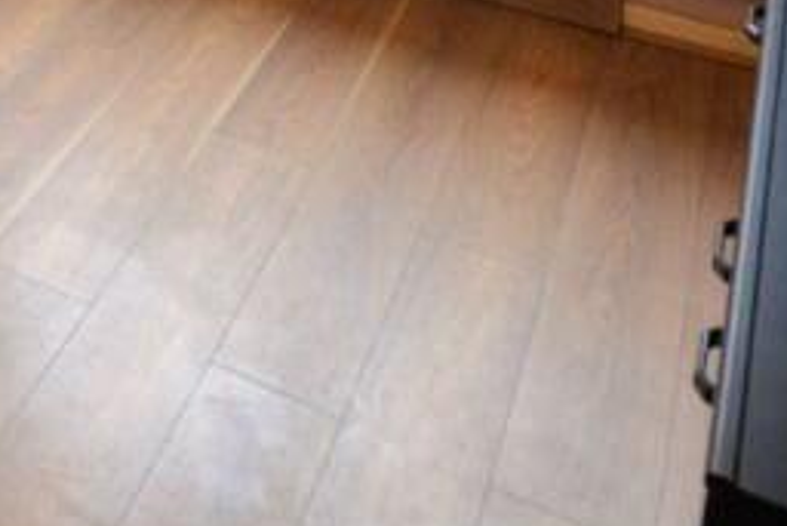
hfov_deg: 30.2
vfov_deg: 17.7
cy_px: -452
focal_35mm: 60
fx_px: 1312
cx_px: -58
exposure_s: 1/40
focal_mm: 10
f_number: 4
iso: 800
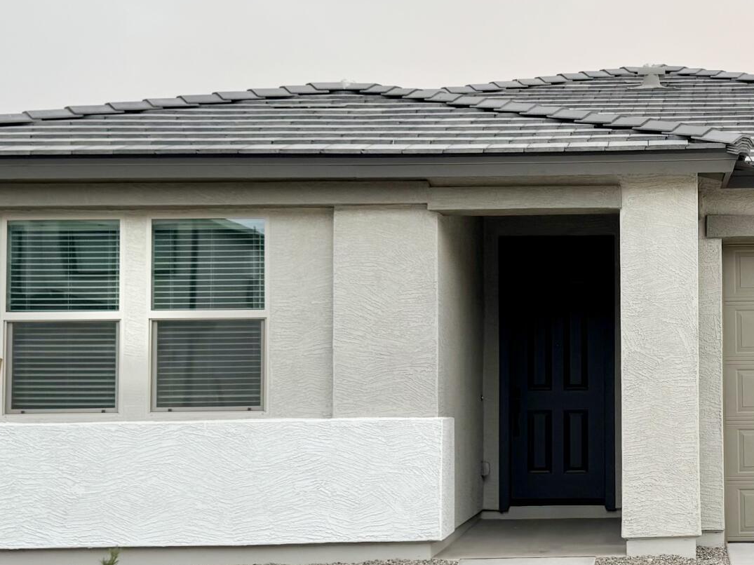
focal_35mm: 67
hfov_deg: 28.2
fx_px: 1459
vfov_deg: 21.9
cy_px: 310
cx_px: 637
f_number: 1.78
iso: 80
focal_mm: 6.76
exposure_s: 1/121
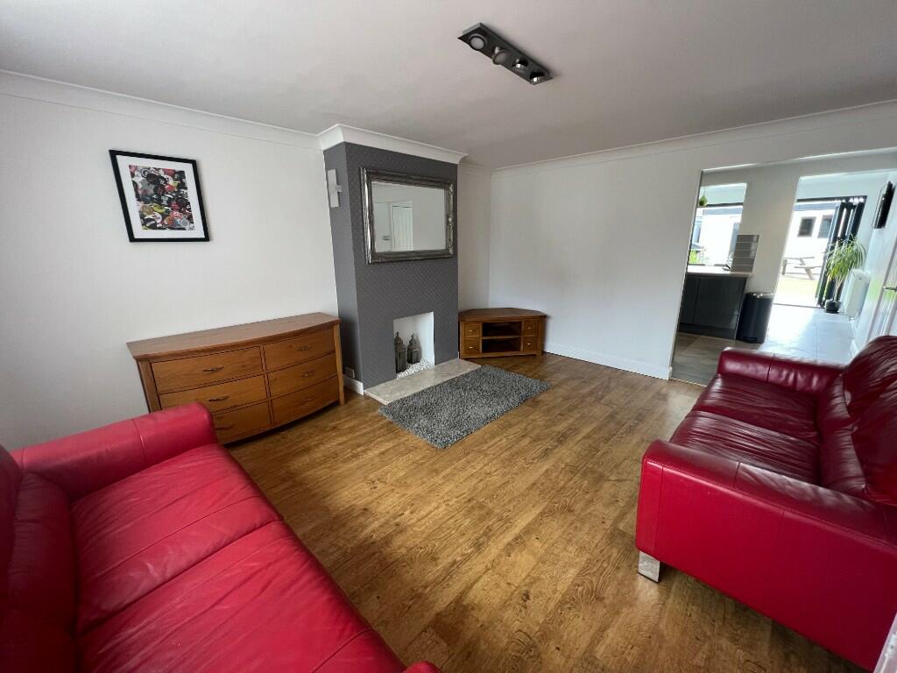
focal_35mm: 13
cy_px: 336
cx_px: 448
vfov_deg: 89.9
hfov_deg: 106.2
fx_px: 337
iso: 100
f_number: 1.8
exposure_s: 1/99
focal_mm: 1.57
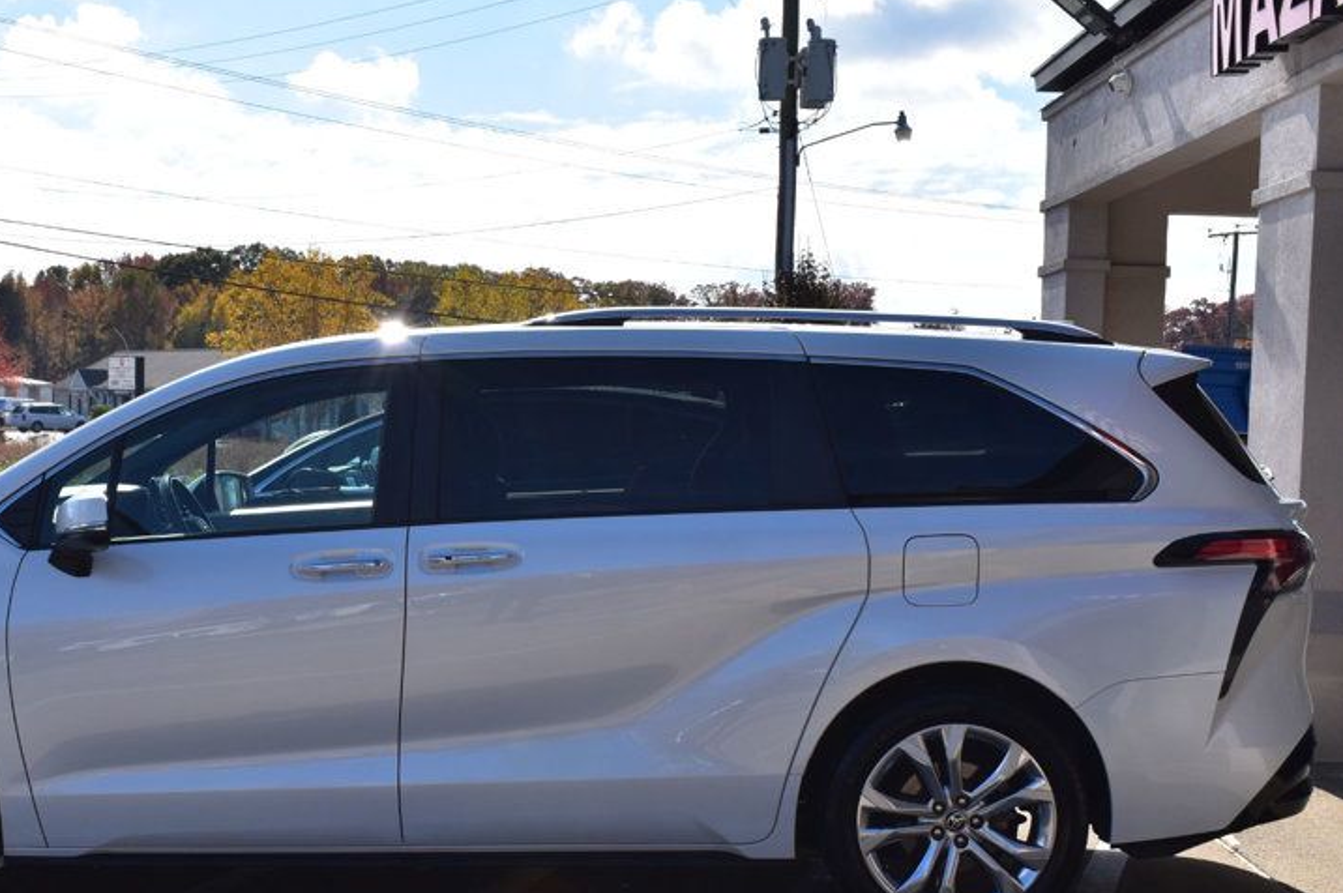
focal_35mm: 60
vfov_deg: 22.5
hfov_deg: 33.2
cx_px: 498
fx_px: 2237
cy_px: 588
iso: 250
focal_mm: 28
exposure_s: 1/500
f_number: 11
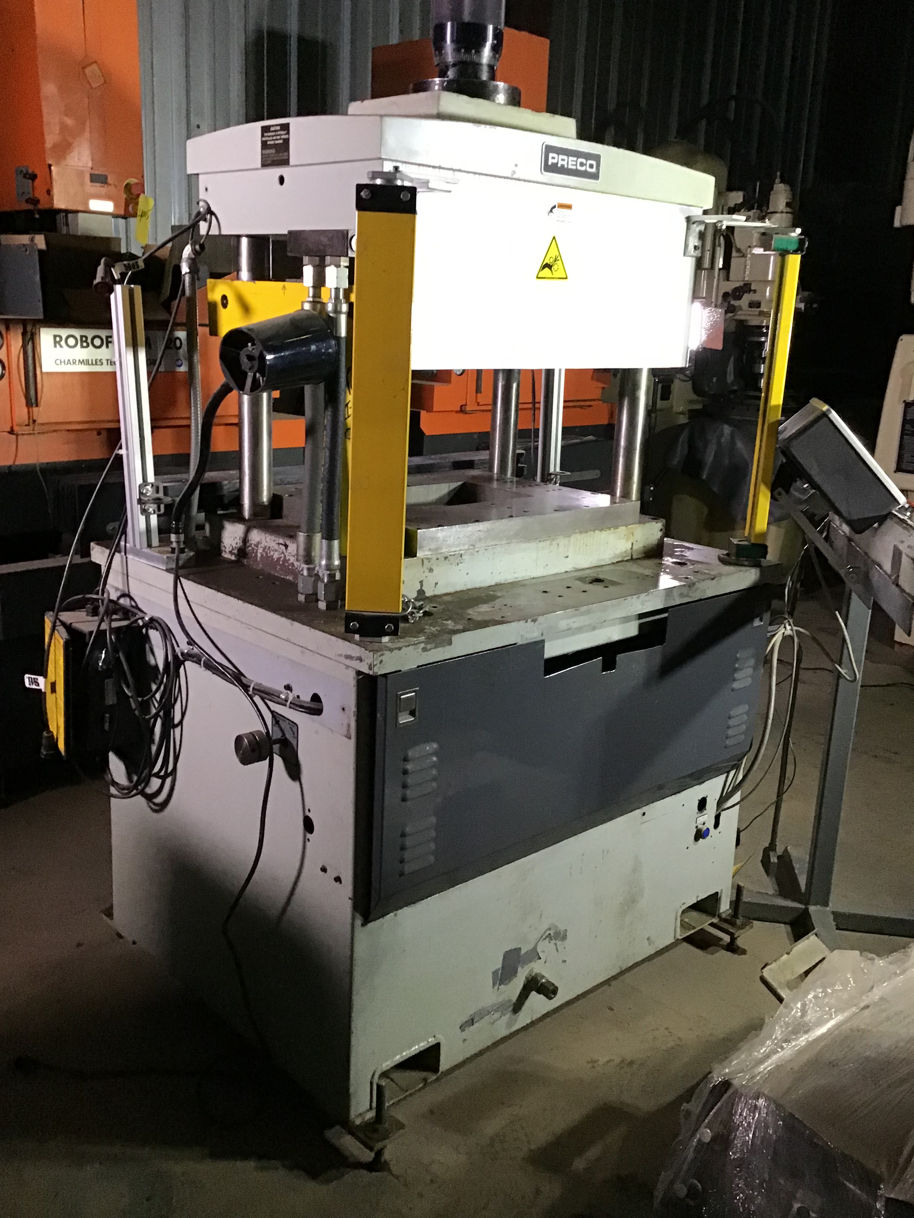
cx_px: 464
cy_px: 601
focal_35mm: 32
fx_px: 1126
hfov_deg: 44.2
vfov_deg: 56.8
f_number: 2.4
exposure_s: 1/30
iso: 200
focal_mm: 3.3
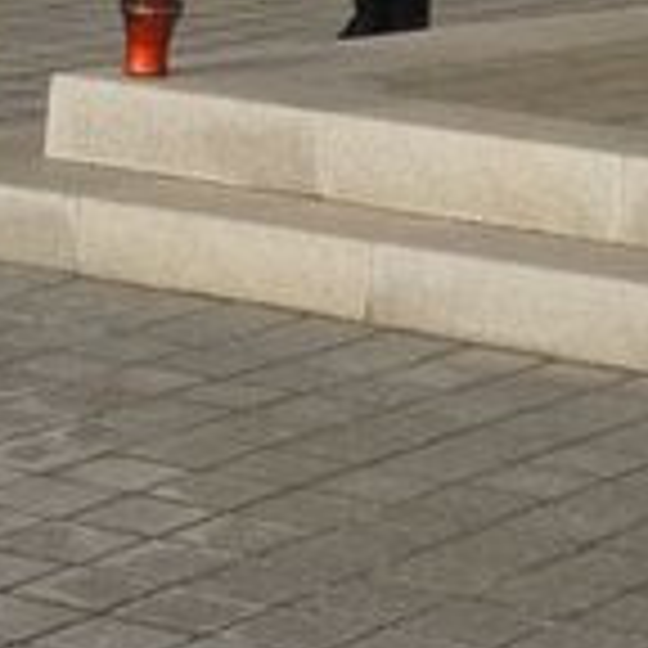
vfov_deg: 8.5
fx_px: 4255
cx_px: 900
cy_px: -261
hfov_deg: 8.6
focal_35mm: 201
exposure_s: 1/160
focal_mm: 35
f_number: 14
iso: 200
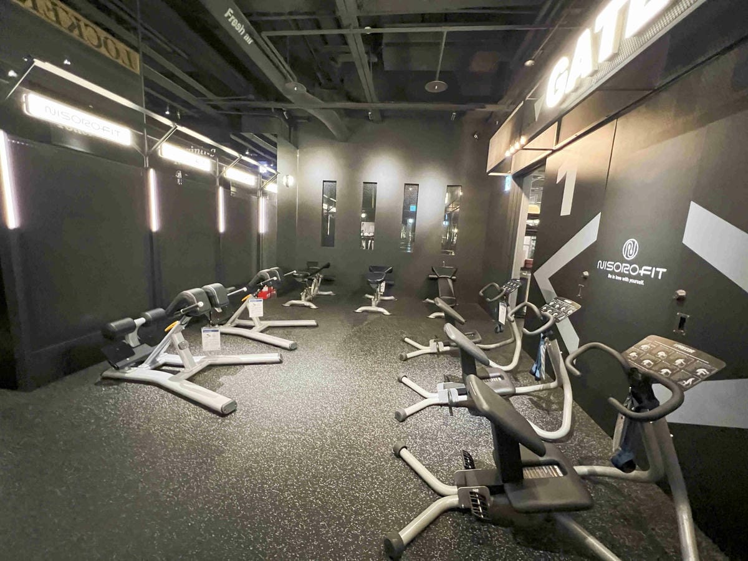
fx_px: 281
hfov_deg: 106.2
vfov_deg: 89.9
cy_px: 280
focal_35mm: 13
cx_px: 374
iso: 1250
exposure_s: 1/40
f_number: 1.8
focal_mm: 1.57
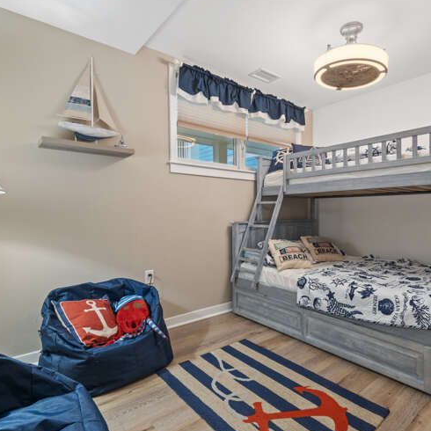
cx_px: 262
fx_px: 282
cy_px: 219
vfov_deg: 74.8
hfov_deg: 73.9
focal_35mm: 20
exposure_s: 3.2
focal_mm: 10
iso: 250
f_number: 8
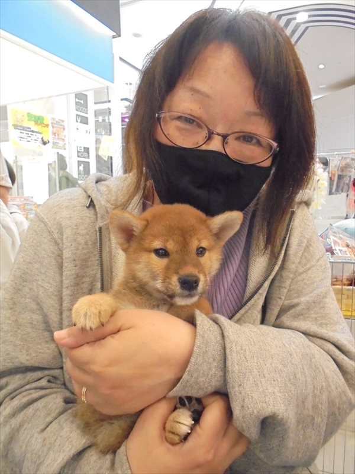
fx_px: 356
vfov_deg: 67.3
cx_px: 178
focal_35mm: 26
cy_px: 237
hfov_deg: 53.1
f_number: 3.5
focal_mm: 4.6
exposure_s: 1/100
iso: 800
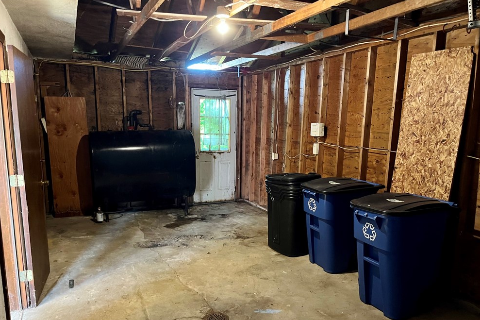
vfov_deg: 46.2
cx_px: 234
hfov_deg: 65.5
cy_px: 184
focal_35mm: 28
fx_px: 373
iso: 640
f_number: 1.6
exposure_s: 1/30
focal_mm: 5.1
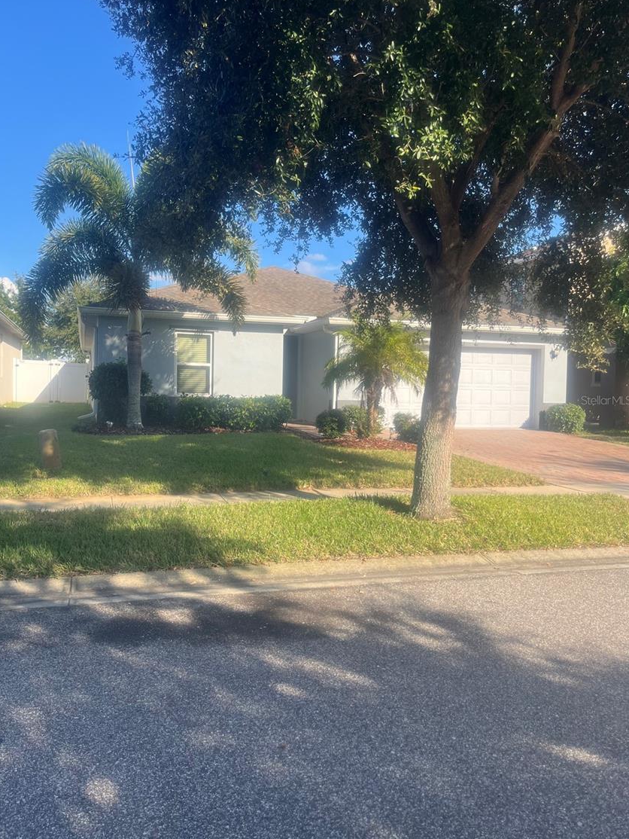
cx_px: 296
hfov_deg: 49.7
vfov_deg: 63.4
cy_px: 400
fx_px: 678
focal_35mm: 28
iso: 50
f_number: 1.6
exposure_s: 1/1389
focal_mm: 5.1
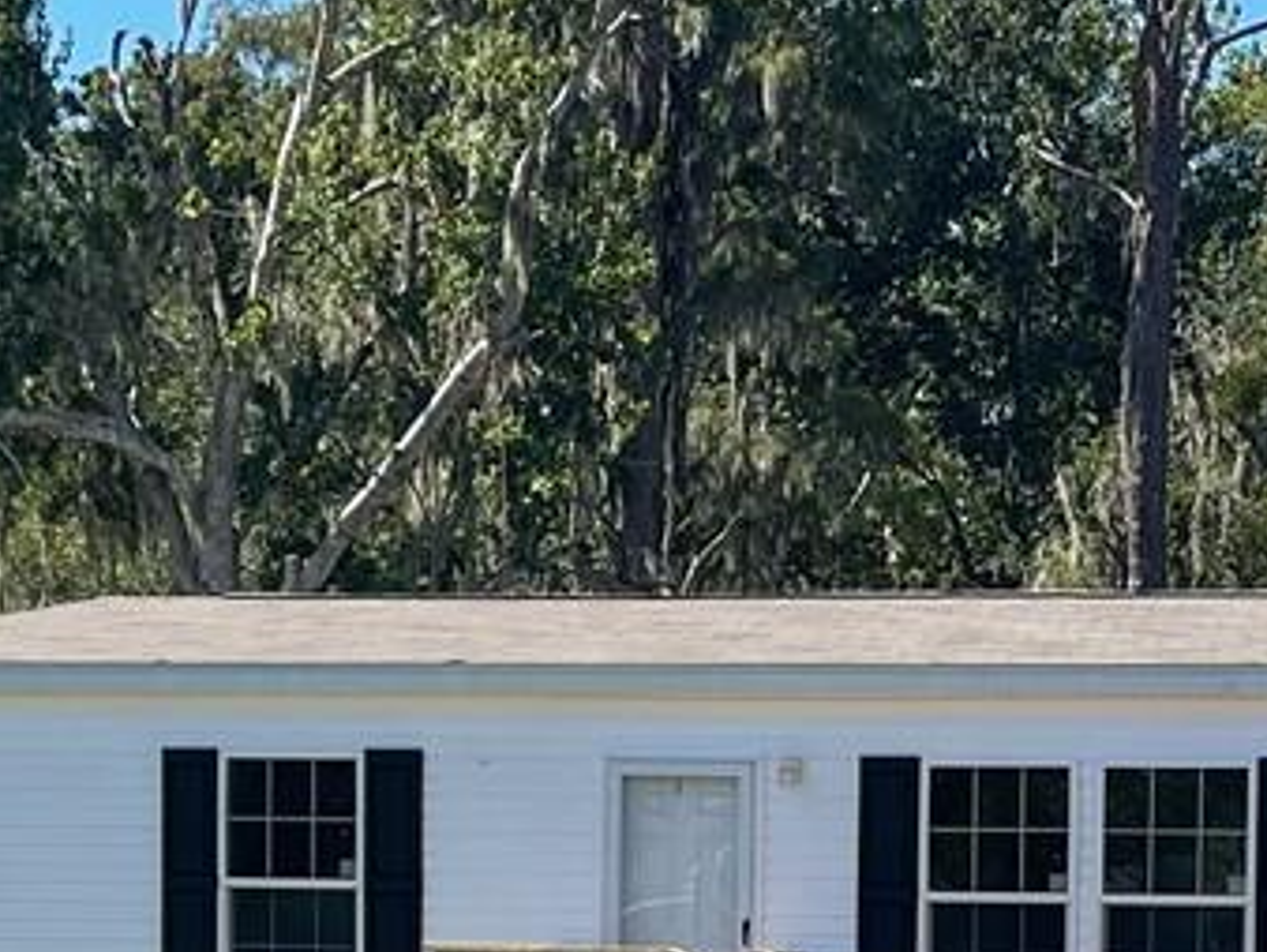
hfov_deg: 15.8
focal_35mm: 123
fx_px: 4505
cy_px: 1331
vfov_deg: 11.7
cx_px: 1132
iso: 32
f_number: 1.6
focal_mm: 5.1
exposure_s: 1/1976
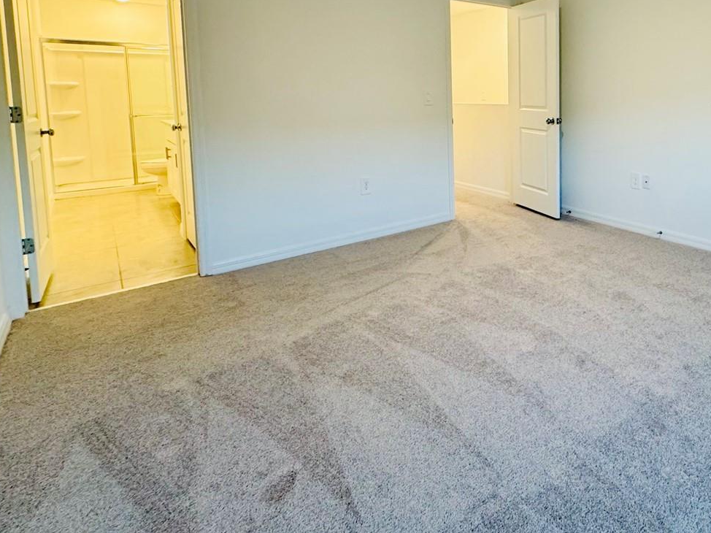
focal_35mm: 23
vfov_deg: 55.9
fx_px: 472
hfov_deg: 68.1
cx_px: 550
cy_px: 131
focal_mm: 2.22
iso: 320
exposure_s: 1/120
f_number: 2.2
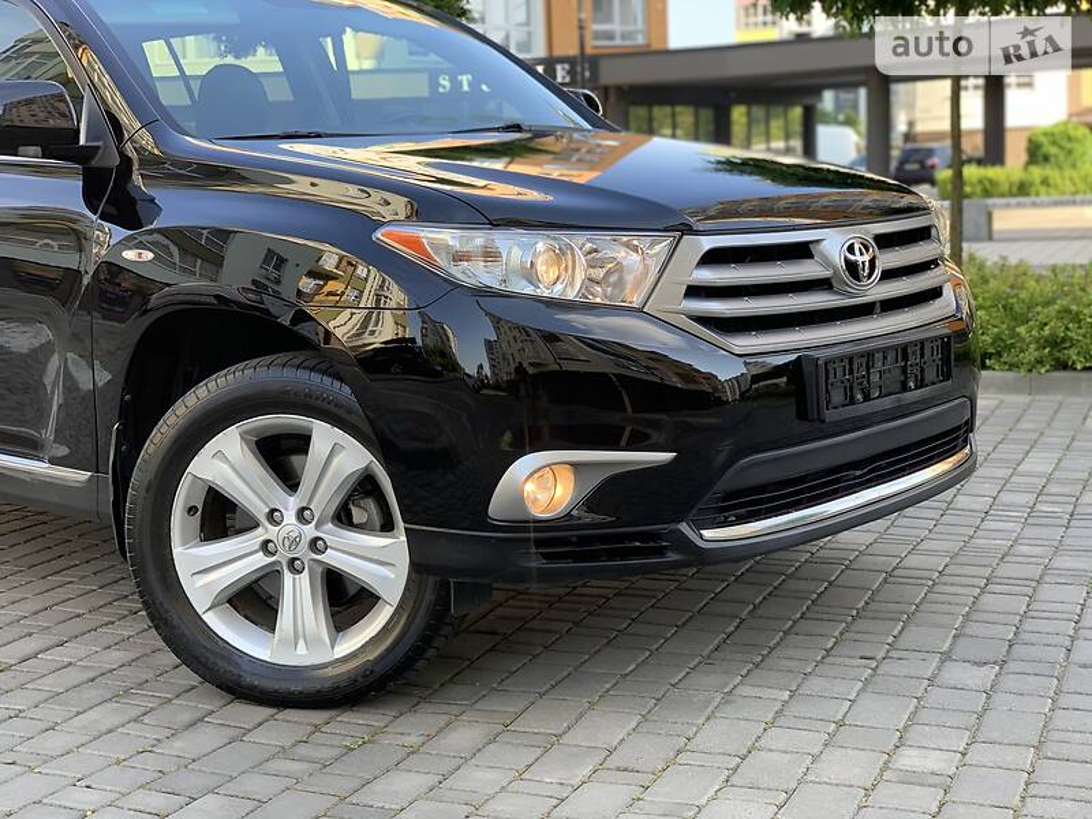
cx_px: 546
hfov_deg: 36.8
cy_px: 410
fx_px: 1640
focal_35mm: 52
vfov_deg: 28.0
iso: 25
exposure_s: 1/122
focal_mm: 6
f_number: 2.4
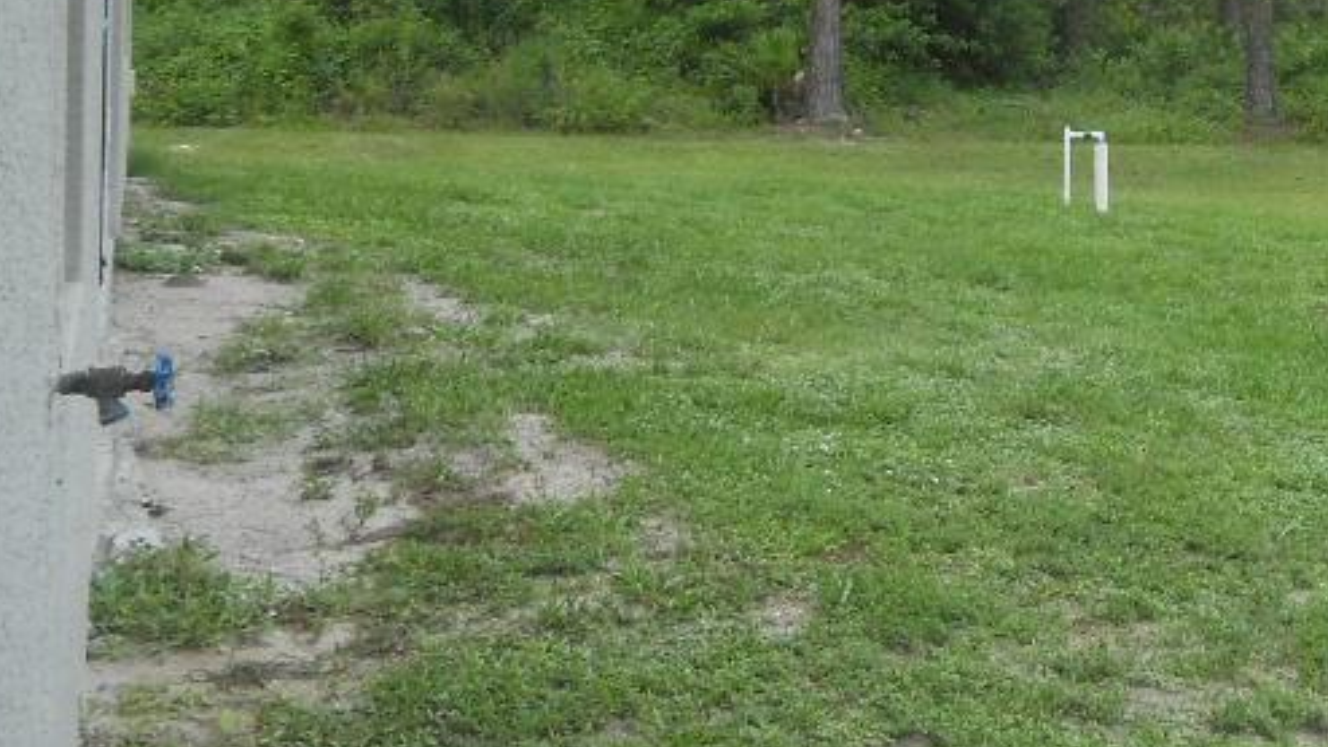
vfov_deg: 19.3
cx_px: 1339
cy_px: 46
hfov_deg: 31.6
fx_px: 2148
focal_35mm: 61
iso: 80
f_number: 3.2
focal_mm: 4.9
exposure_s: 1/250
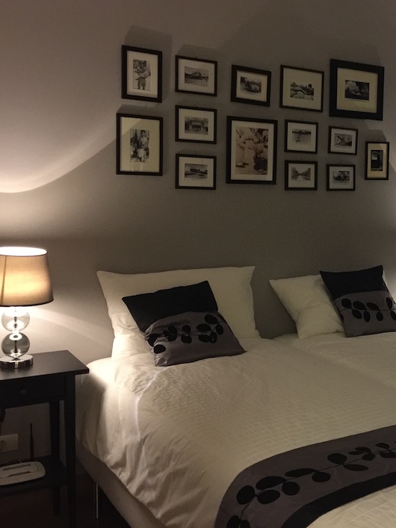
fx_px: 641
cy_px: 246
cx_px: 333
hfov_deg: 33.1
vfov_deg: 44.8
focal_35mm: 42
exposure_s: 1/8
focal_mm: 4.15
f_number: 2.2
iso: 200
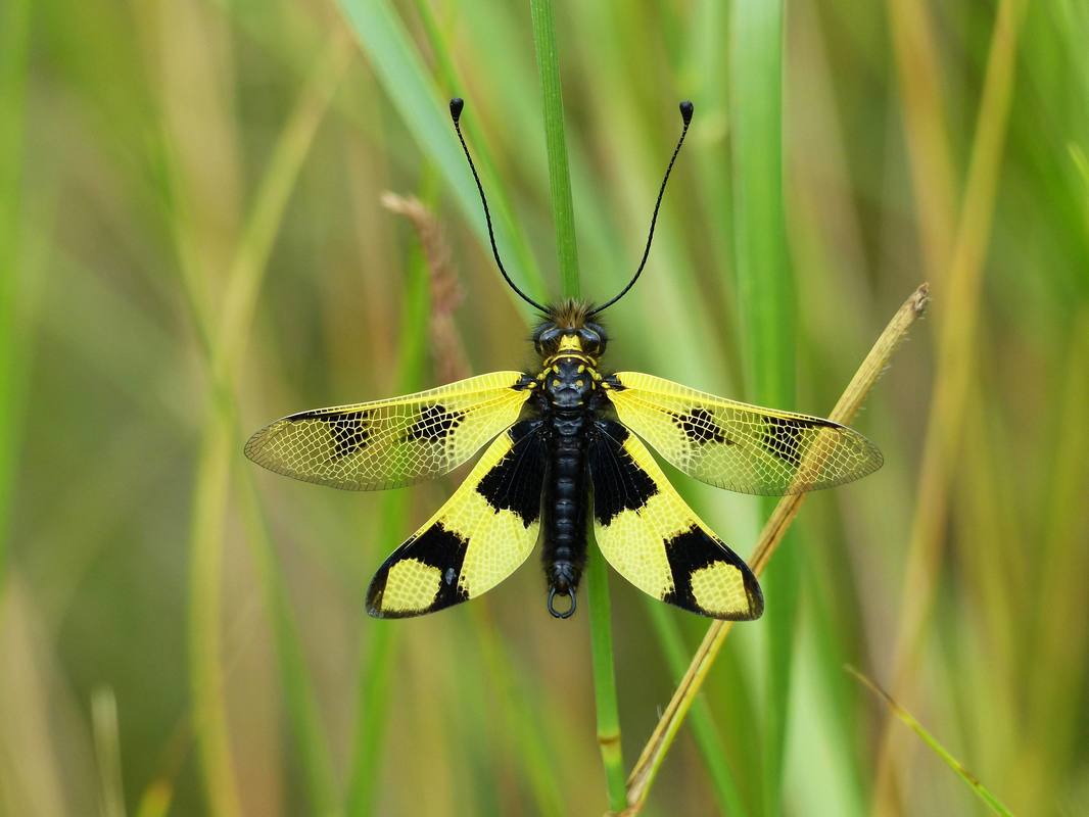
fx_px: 17999
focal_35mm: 572
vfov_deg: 2.6
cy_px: 408
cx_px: 544
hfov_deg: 3.5
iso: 100
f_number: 4
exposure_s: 1/320
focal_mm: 103
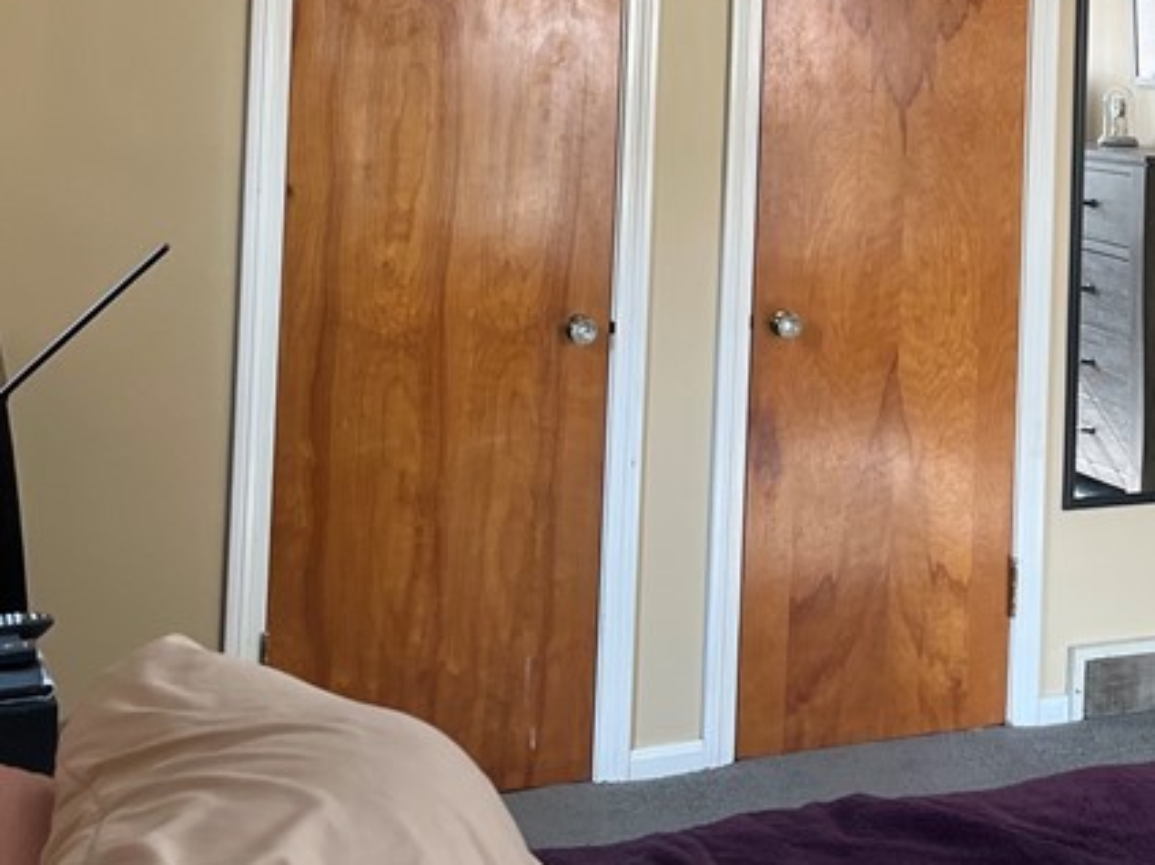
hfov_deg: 28.9
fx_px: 2101
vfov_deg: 22.4
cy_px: 3
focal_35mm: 63
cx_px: 1136
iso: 100
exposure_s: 1/120
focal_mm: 5.1
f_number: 1.6
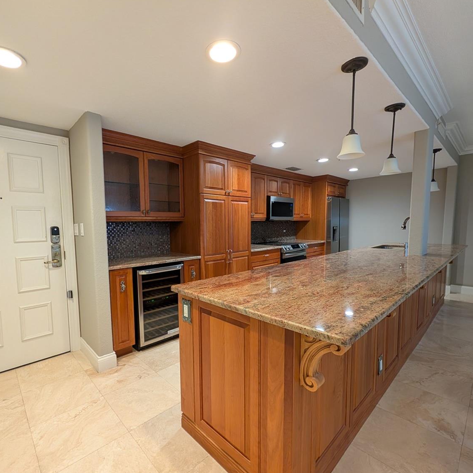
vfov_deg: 91.1
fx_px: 232
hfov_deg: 90.6
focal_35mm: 15
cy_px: 246
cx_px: 204
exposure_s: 1/42.9
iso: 161
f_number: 1.7
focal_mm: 2.02
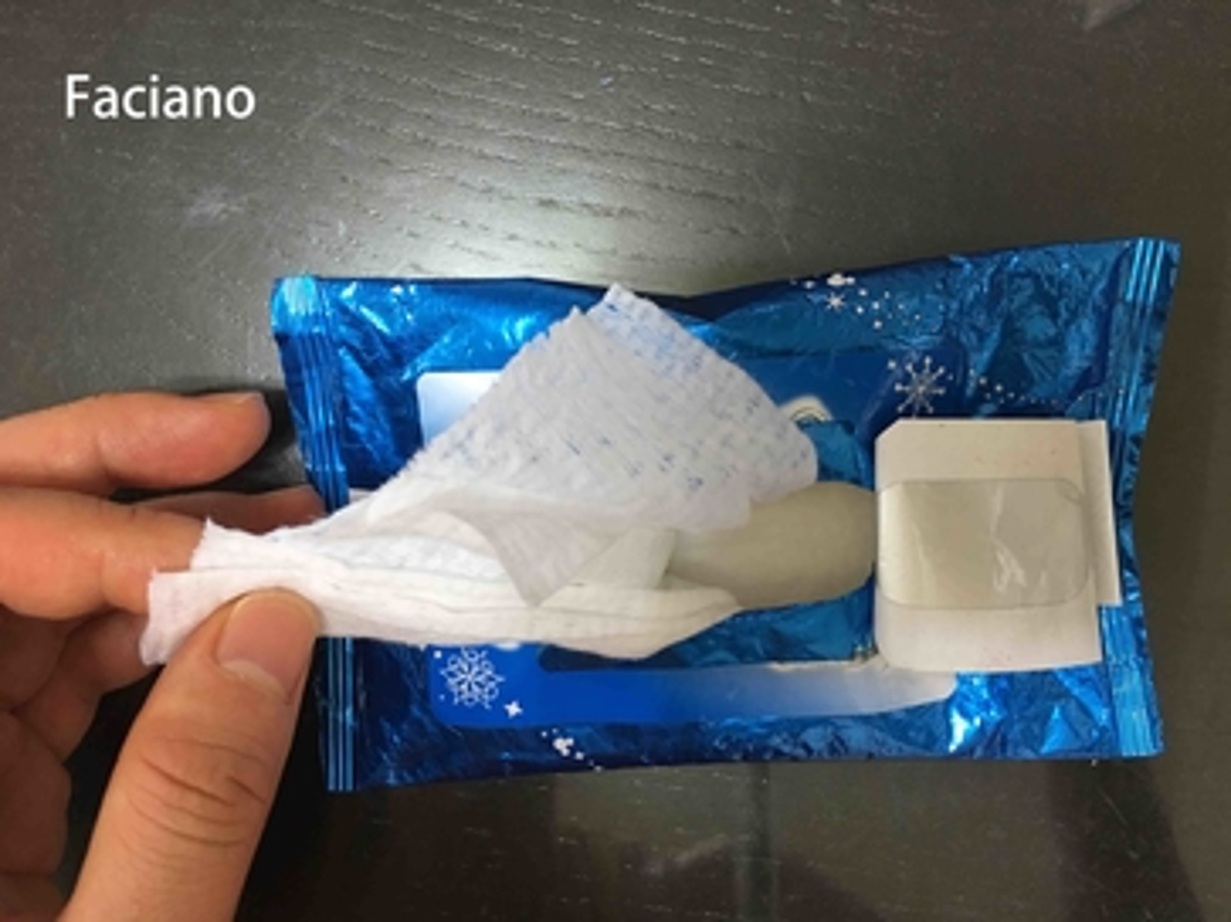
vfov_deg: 48.2
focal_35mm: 29
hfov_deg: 61.7
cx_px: 616
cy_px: 461
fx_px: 1031
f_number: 2.2
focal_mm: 4.15
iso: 50
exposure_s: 1/15
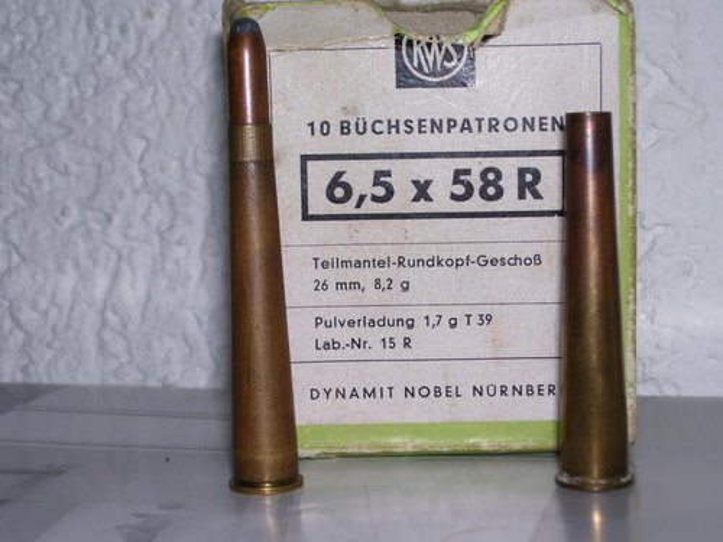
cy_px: 271
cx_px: 362
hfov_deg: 27.8
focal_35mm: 70
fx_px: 1462
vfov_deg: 21.0
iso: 80
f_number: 4
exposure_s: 1/90
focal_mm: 11.6
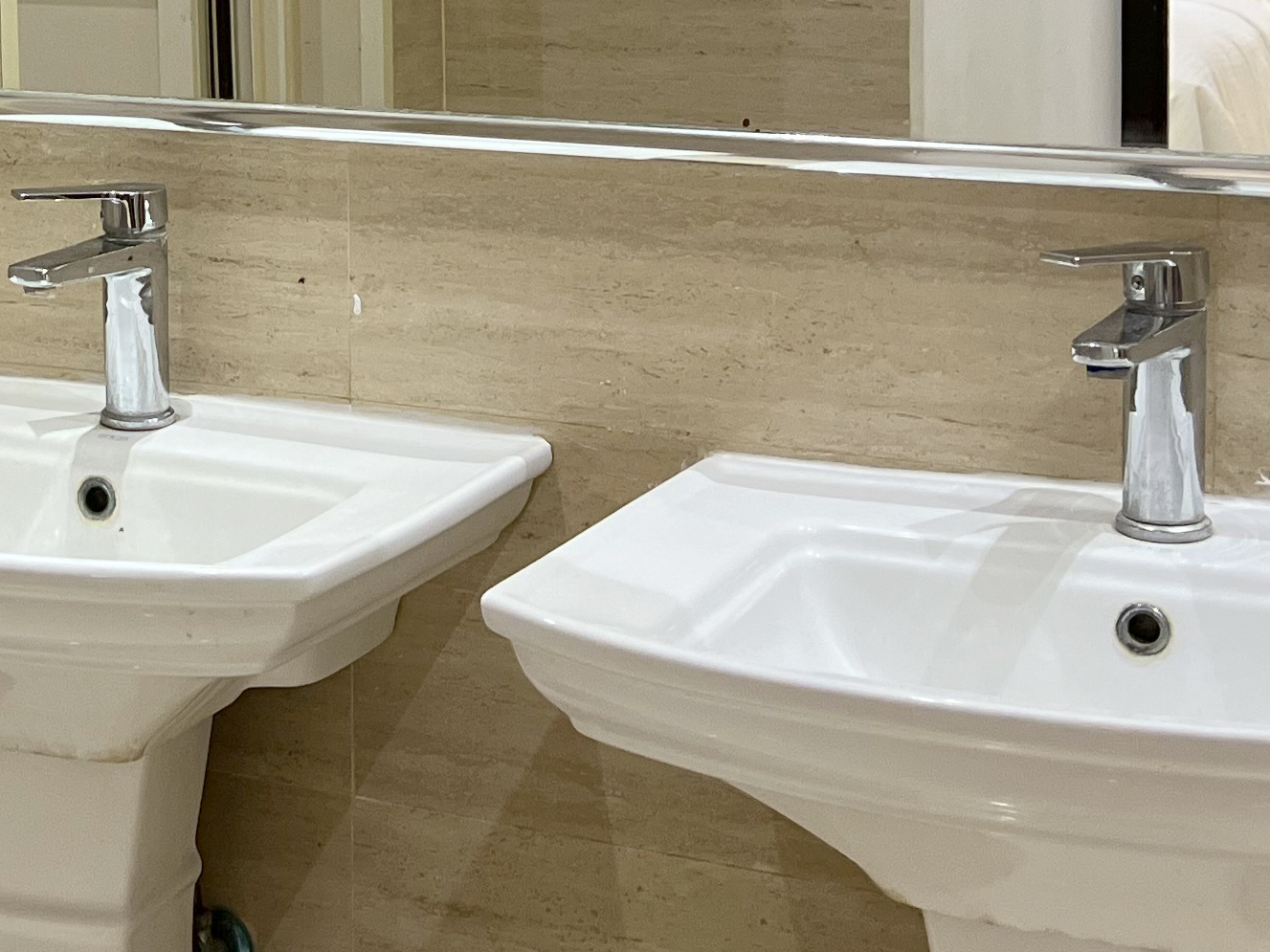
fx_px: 2898
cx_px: 43
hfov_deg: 23.8
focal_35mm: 79
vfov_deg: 18.2
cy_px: -5
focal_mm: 5.7
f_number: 1.5
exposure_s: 1/60
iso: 250
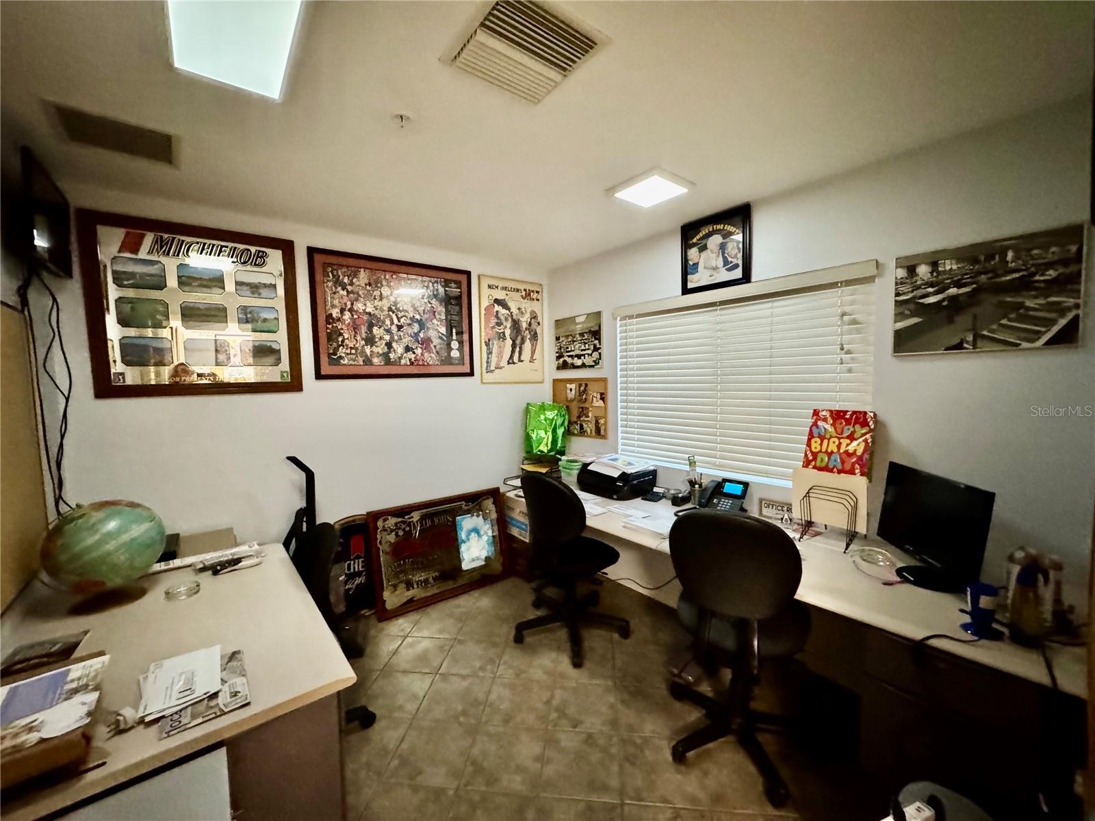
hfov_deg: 102.1
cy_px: 410
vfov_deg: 85.7
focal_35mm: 14
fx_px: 443
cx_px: 548
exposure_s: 1/40
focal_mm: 2.22
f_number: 2.2
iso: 1250
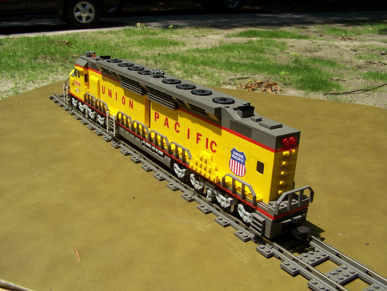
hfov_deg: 49.0
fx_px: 425
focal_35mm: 38
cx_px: 194
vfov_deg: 37.7
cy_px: 146
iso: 80
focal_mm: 6.3
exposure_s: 1/750
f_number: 4
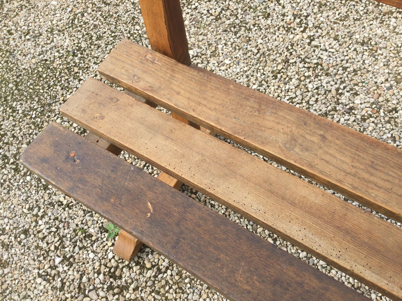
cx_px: 201
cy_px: 150
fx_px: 360
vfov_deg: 45.4
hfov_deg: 58.4
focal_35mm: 31
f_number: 2.4
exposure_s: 1/747
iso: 25
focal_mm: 3.3
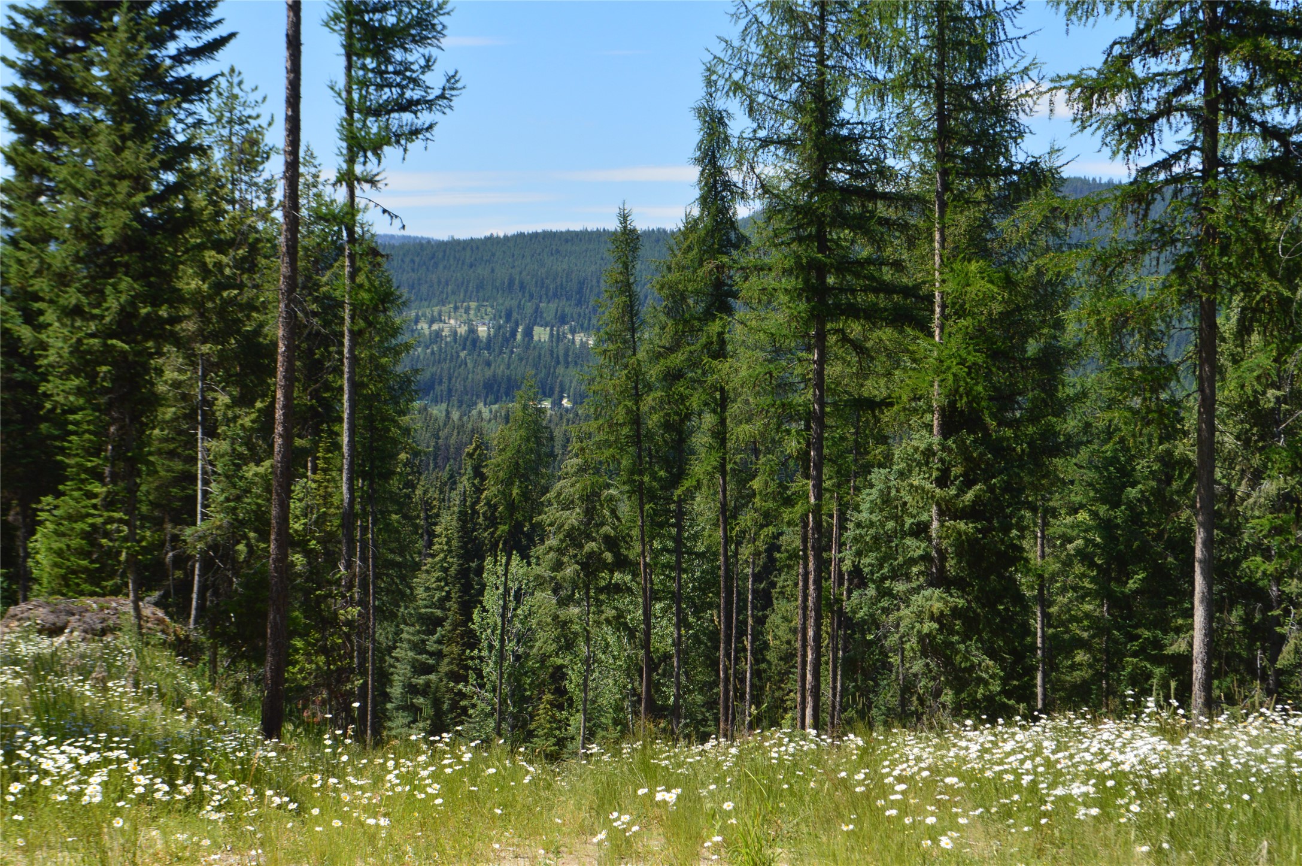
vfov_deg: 19.7
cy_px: 433
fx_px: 2493
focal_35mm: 69
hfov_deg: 29.3
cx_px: 651
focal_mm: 46
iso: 400
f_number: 11
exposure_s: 1/400
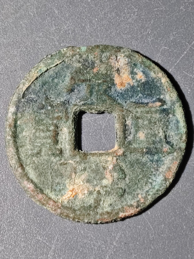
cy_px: 130
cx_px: 97
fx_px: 725
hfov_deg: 15.2
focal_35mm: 97
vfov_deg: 20.2
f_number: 2
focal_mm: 9
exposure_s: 1/100
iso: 320
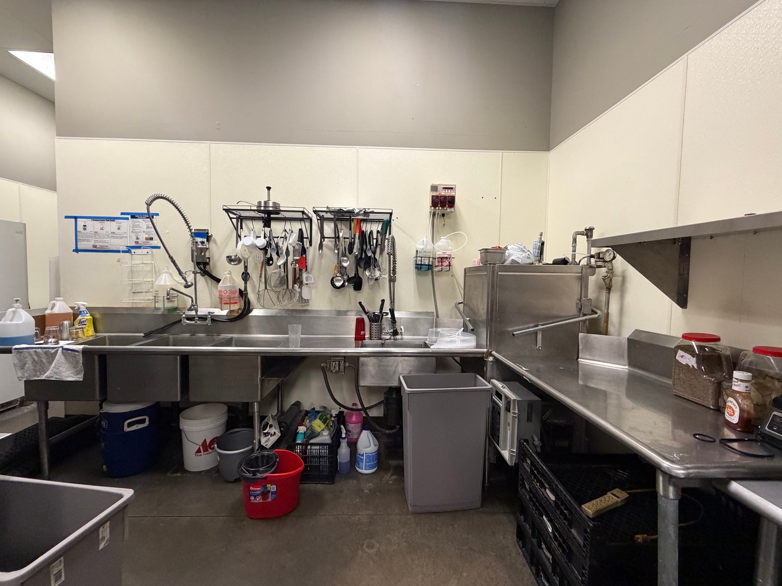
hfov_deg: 102.1
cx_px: 391
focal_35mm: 14
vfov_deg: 85.7
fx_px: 316
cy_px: 293
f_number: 2.2
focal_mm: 2.22
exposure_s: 1/60
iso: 400
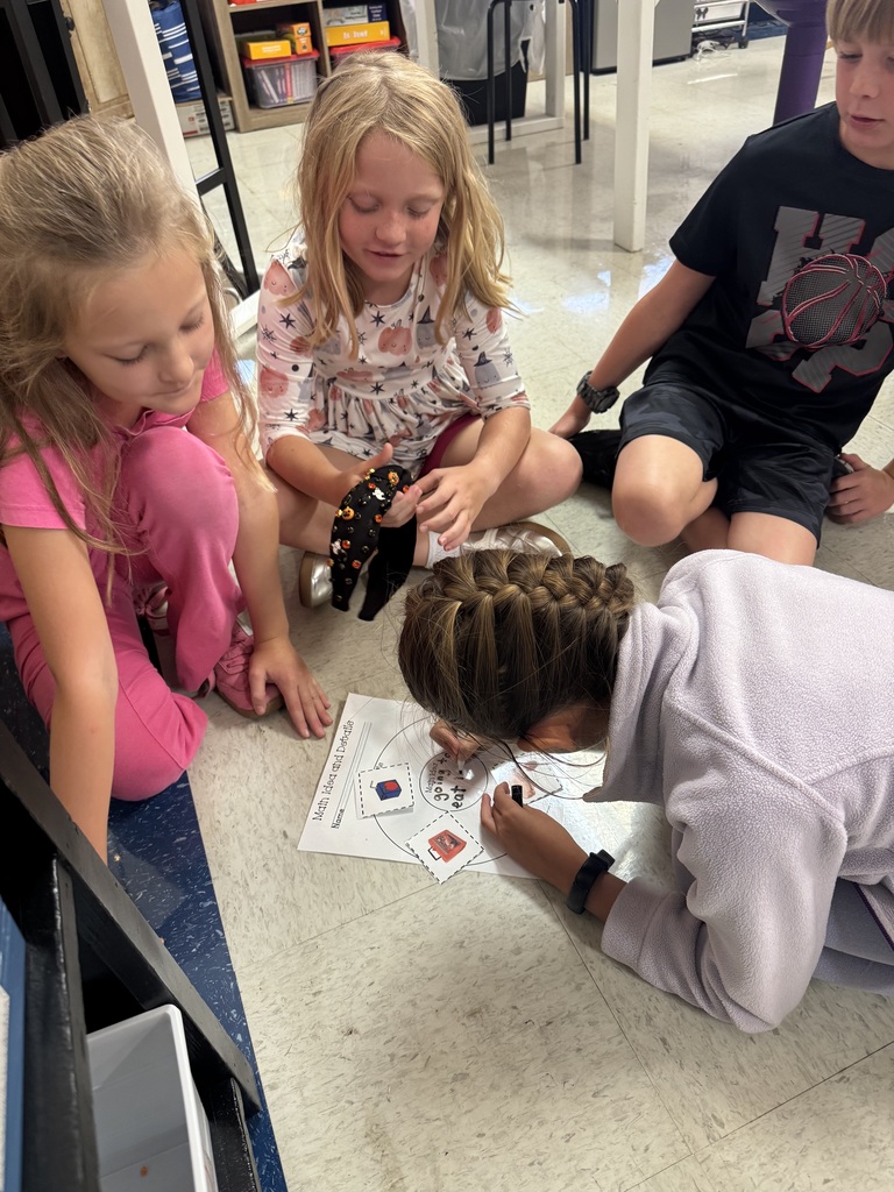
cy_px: 596
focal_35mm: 24
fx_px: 826
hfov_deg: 56.8
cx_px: 447
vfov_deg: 71.6
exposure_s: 1/60
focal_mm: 6.76
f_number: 1.78
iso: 250
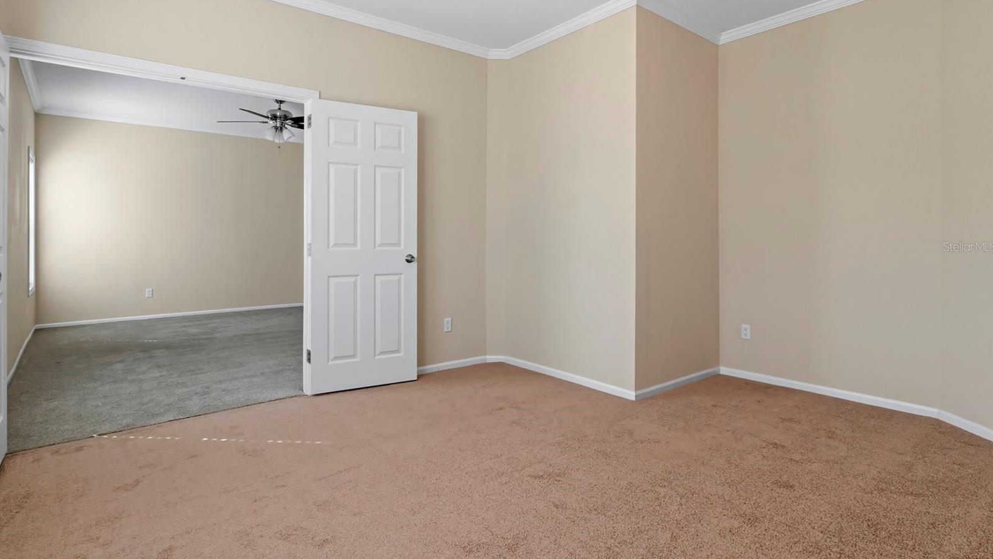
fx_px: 500
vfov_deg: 58.2
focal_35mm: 19
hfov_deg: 89.6
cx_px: 498
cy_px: 247
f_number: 8
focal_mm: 12
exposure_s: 1/15
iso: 1000
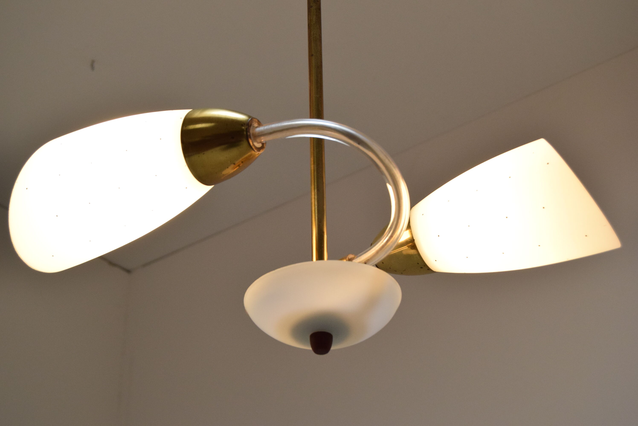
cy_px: 213
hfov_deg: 27.0
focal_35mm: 75
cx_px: 319
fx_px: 1330
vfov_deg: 18.2
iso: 1600
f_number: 8
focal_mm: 50
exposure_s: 1/250
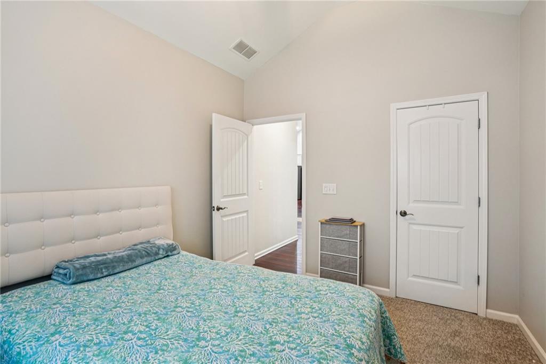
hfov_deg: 96.8
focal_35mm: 16
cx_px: 273
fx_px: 243
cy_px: 182
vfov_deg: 73.7
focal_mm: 16
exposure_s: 1/2.5
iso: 400
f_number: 8
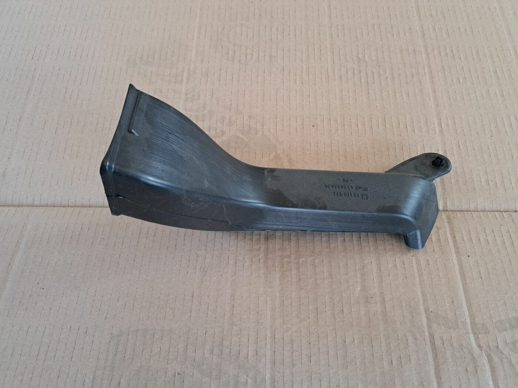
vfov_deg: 56.8
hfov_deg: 71.6
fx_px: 359
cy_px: 194
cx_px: 259
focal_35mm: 24
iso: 320
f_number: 1.8
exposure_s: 1/50
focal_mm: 5.23
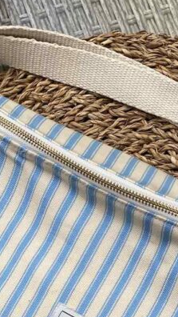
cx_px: 153
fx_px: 1023
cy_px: 273
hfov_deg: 9.9
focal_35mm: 122
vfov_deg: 17.4
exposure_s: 1/233
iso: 20
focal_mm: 6
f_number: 2
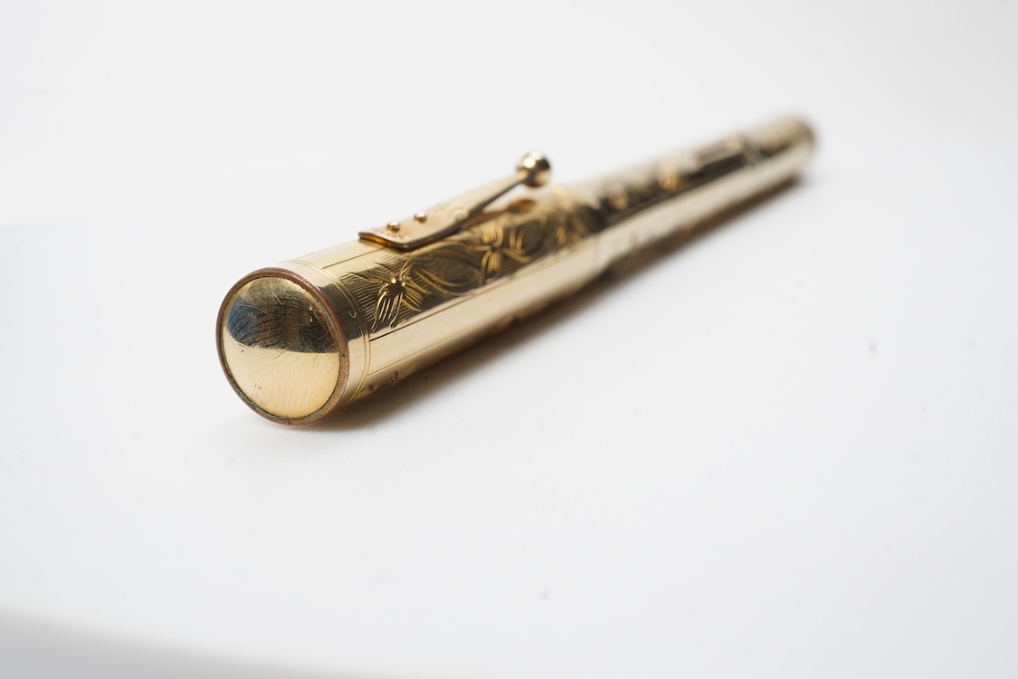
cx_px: 509
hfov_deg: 43.6
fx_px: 1272
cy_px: 340
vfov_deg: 29.9
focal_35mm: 45
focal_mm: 30
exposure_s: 1/100
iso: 640
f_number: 22
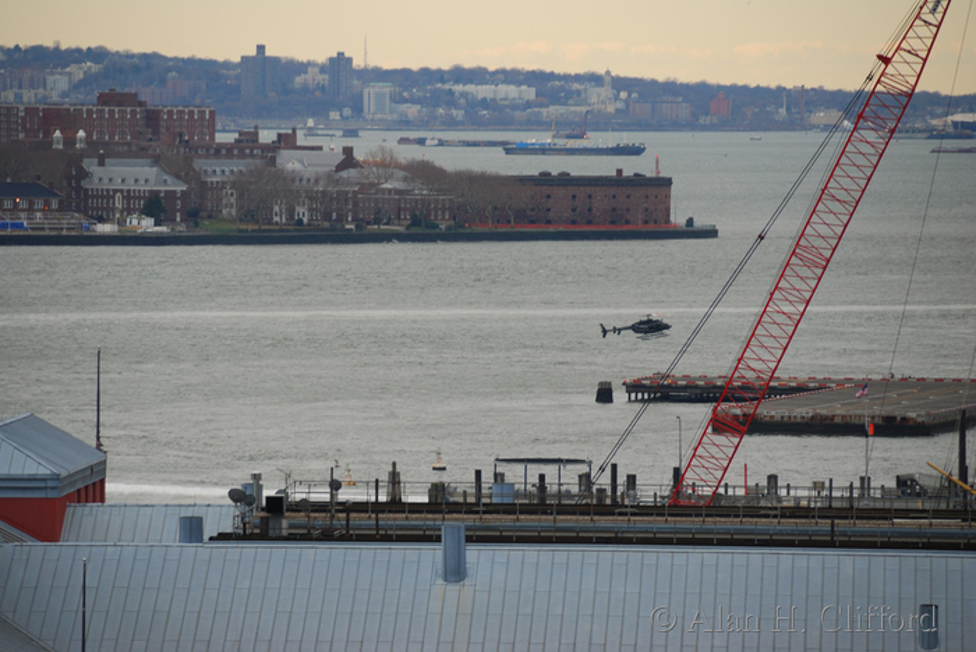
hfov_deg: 6.9
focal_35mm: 300
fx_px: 8140
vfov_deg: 4.6
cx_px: 488
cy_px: 326
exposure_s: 1/125
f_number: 5.6
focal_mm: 200
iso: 100
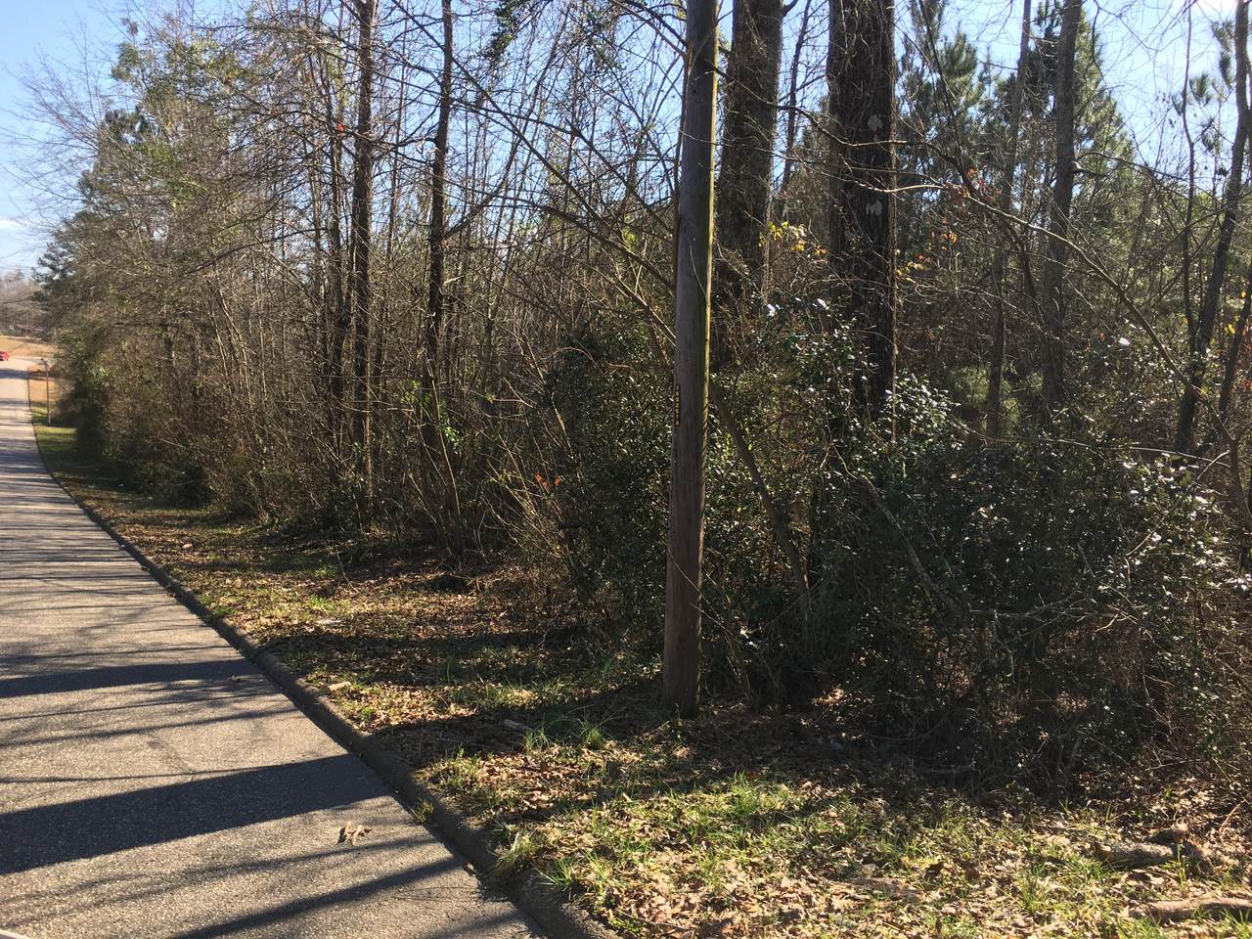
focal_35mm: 29
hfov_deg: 61.7
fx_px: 1049
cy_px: 470
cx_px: 626
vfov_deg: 48.2
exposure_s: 1/499
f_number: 2.2
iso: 25
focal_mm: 4.15
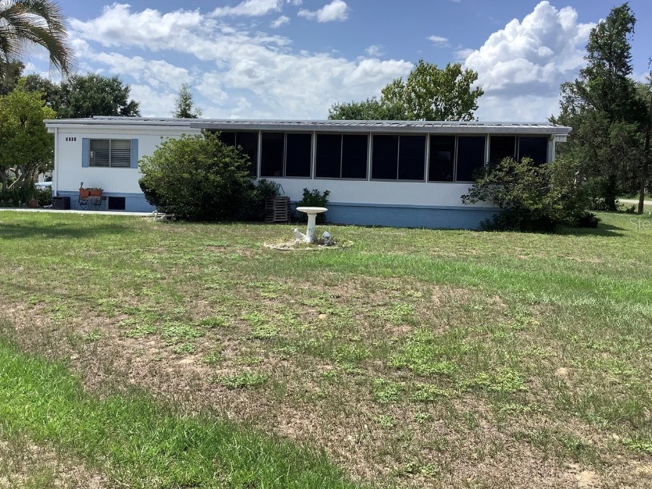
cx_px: 303
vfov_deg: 37.7
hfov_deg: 48.9
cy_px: 223
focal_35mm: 38
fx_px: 716
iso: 25
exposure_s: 1/1538
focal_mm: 3.3
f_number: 2.4
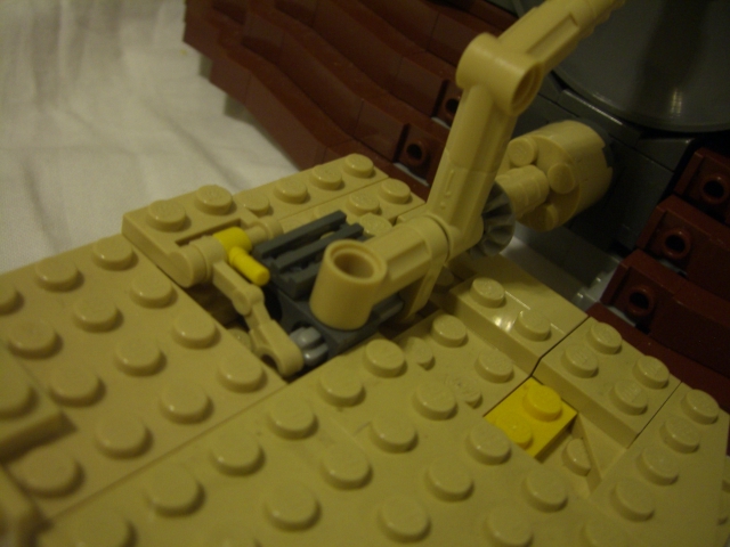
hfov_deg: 49.0
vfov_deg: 37.7
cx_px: 365
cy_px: 274
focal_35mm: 38
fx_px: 801
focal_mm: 6.2
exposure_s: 1/8
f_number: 2.7
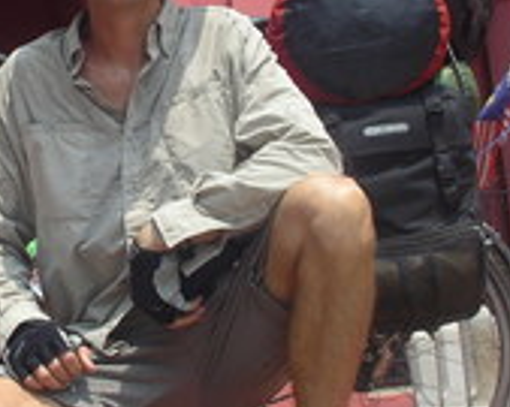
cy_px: 214
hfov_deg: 19.8
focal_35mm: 96
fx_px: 1448
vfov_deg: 16.0
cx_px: 115
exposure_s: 1/100
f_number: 6.9
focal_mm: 5.7
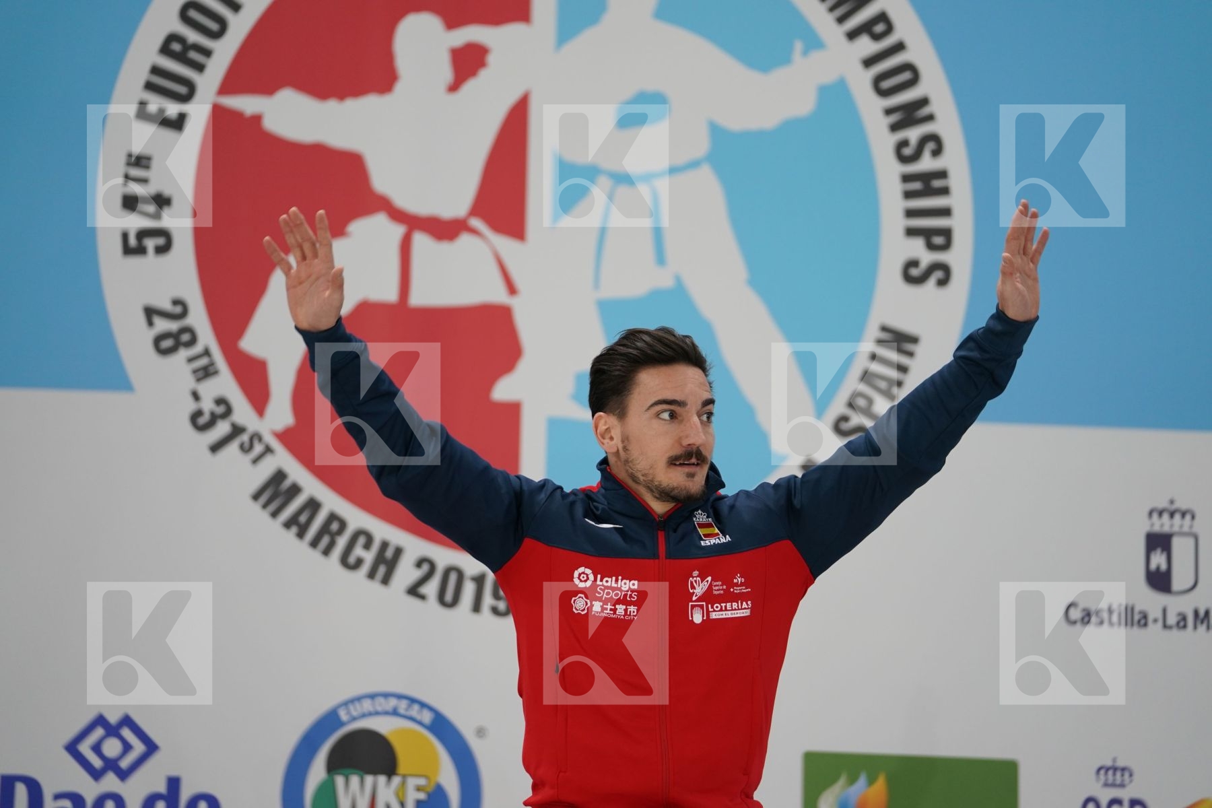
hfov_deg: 12.7
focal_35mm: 162
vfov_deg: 8.5
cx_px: 606
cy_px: 404
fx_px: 5454
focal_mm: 162
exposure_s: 1/250
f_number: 2.8
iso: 800
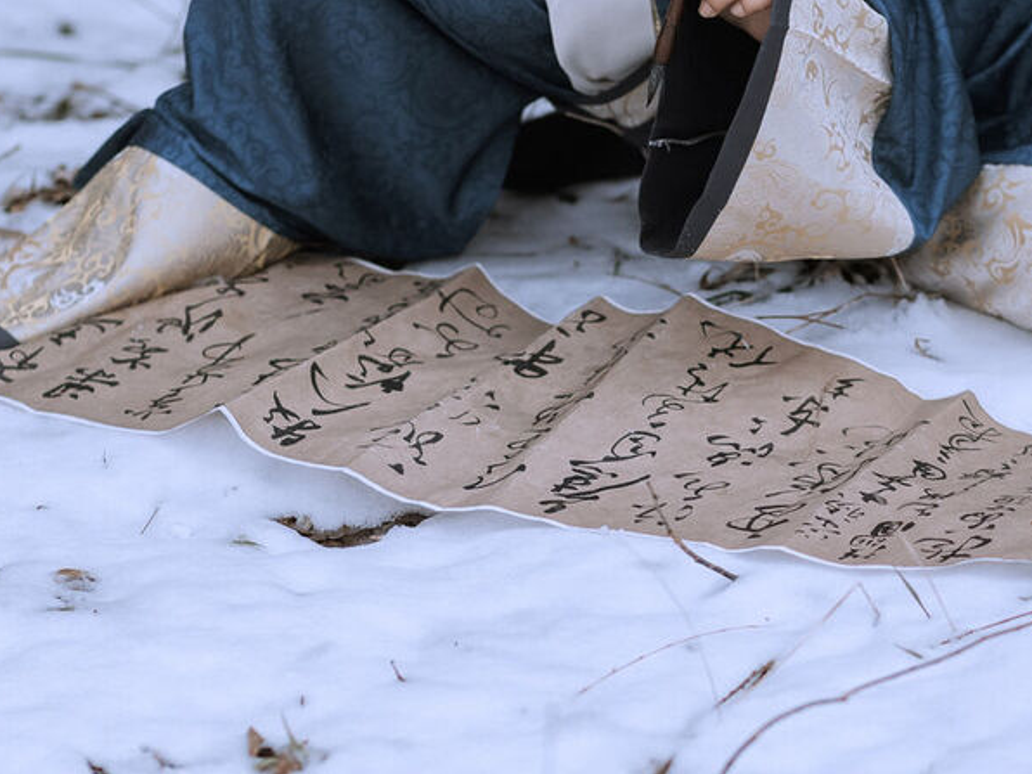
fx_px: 6440
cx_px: 637
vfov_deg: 6.9
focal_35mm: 216
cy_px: 337
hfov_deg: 9.2
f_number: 2
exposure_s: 1/500
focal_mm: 85
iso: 100
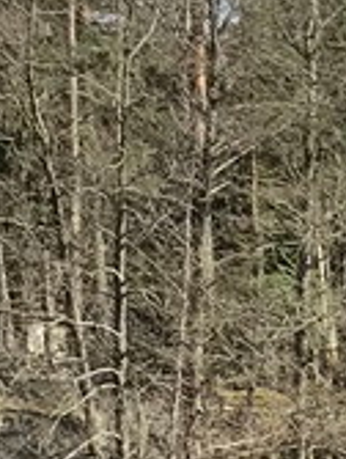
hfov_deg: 6.1
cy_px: 366
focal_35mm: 214
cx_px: 1249
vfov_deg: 9.2
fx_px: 2841
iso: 20
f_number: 1.8
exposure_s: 1/2037
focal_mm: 3.99
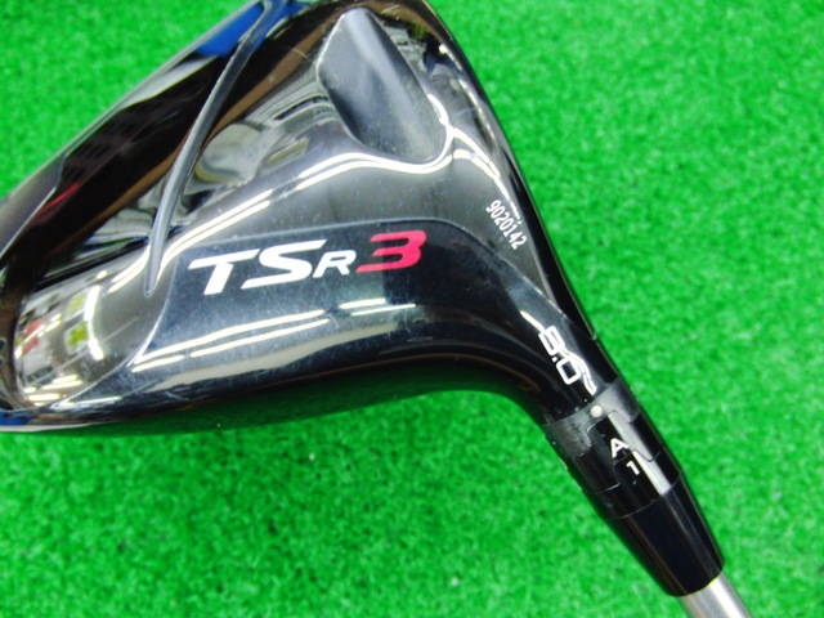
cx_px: 412
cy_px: 309
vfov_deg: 38.7
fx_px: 881
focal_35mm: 37
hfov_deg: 50.1
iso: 400
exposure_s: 1/15
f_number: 3.6
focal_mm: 6.42
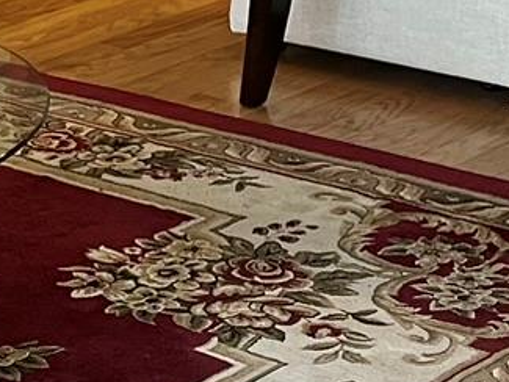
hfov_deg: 12.0
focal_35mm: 164
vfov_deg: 9.1
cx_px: 52
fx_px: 2412
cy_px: 124
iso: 125
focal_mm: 5.7
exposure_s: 1/60
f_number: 1.5
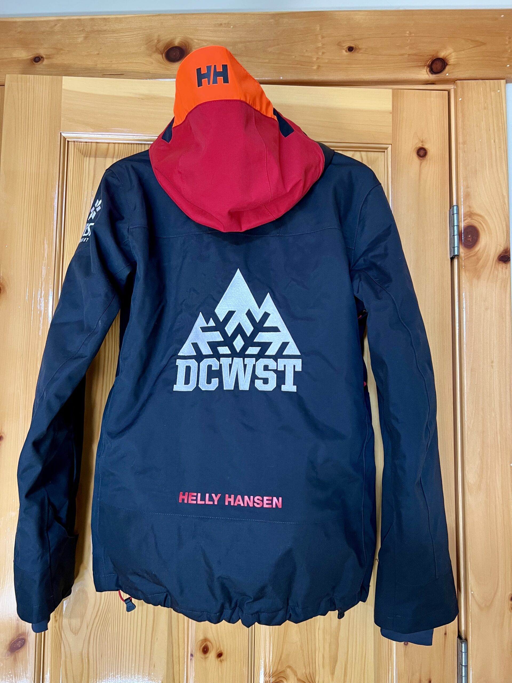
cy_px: 342
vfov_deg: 67.3
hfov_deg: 53.1
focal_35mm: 26
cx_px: 256
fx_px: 513
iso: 200
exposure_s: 1/60
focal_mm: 5.7
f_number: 1.5
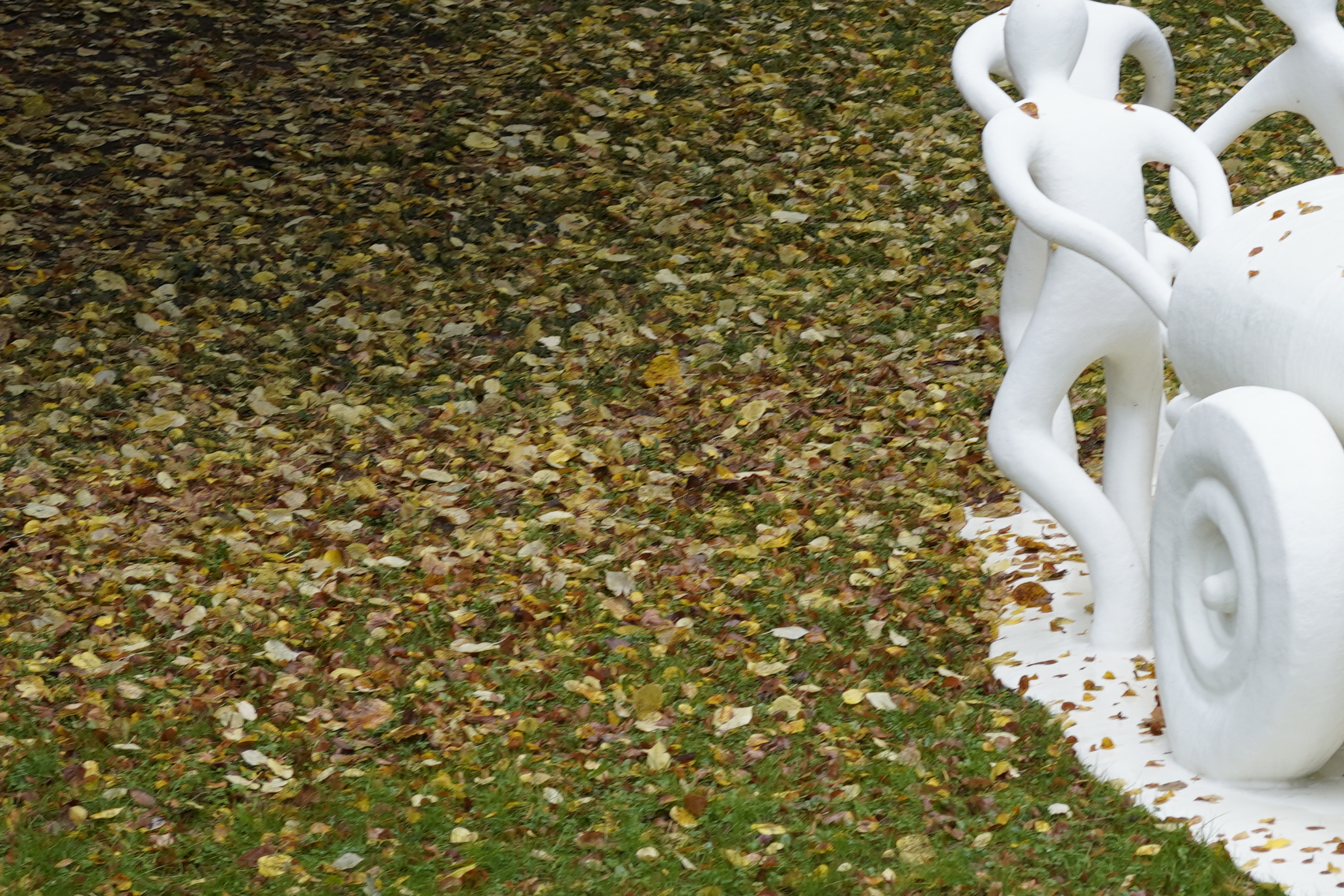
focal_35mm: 218
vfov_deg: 6.3
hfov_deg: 9.3
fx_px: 8138
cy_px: 44
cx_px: 1505
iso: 100
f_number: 3.5
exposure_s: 1/160
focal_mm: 50
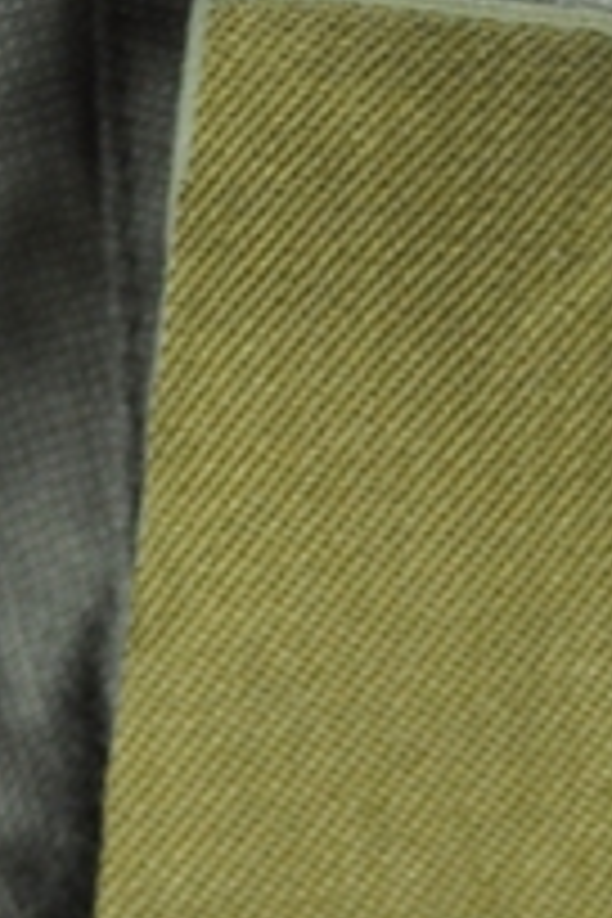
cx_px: 754
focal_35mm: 282
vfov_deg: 7.0
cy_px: 2084
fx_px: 7190
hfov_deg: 4.9
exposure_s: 1/125
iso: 400
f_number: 5.6
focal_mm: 32
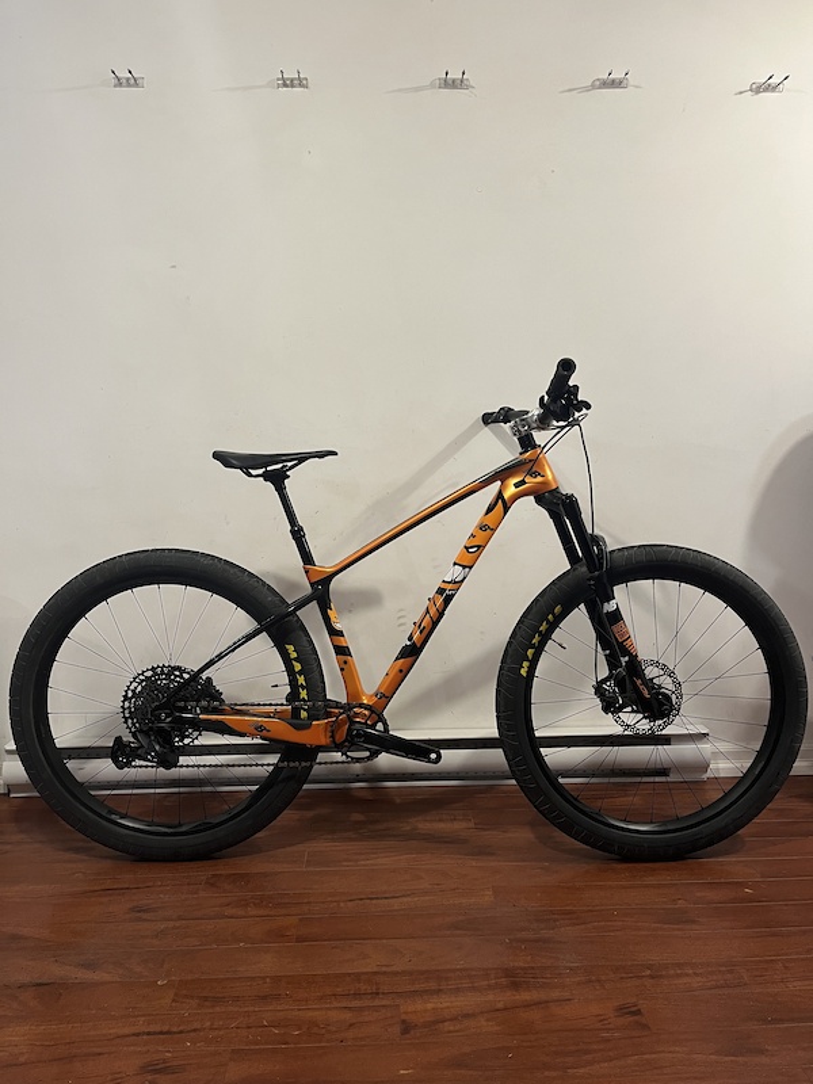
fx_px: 814
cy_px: 542
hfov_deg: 53.1
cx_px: 406
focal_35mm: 26
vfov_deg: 67.3
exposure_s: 1/60
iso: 200
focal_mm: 5.1
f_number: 1.6
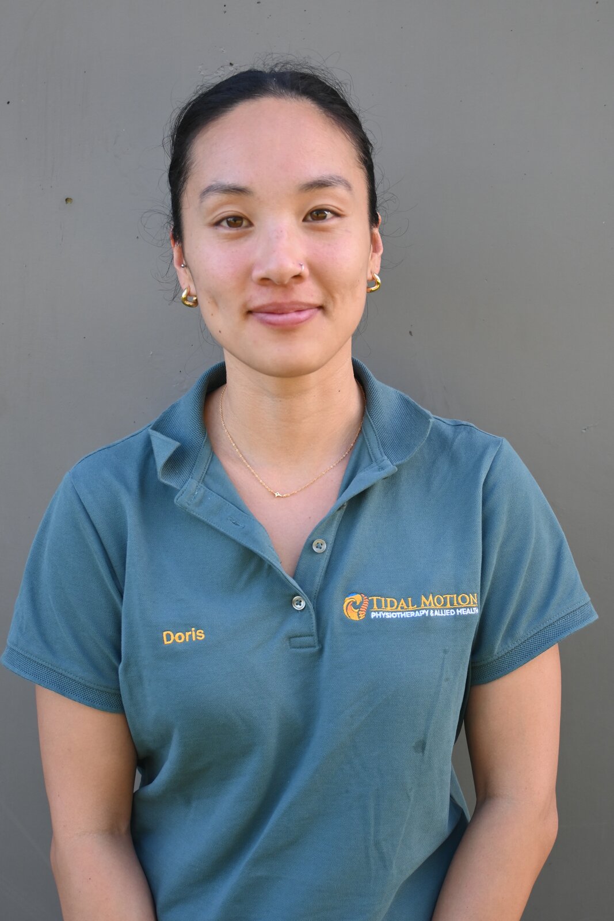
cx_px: 307
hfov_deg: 31.9
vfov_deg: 46.4
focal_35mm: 42
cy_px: 460
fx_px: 1074
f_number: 4.5
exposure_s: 1/160
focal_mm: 28
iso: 400
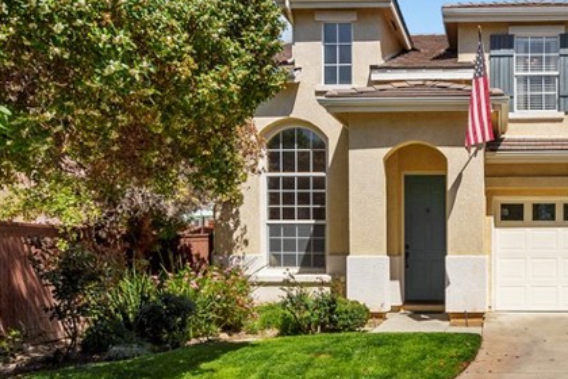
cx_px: 469
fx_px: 615
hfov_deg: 46.4
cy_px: 278
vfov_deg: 33.6
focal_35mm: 39
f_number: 8
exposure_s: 1/3200
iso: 640
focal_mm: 16
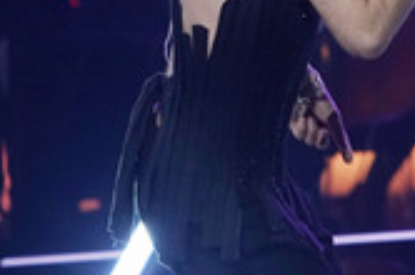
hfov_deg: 1.9
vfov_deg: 1.3
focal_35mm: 1070
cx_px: 496
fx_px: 12311
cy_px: -18
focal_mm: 394
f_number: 6.3
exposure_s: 1/320
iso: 4000
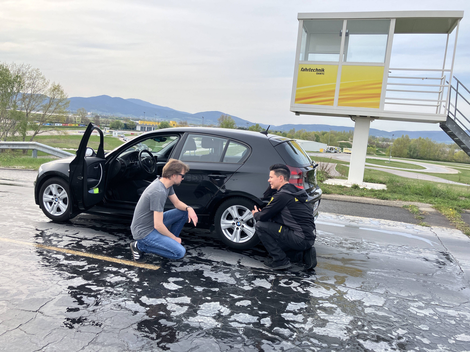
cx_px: 235
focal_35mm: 28
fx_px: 380
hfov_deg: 63.4
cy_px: 176
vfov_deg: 49.7
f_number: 1.8
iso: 32
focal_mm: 3.99
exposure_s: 1/867
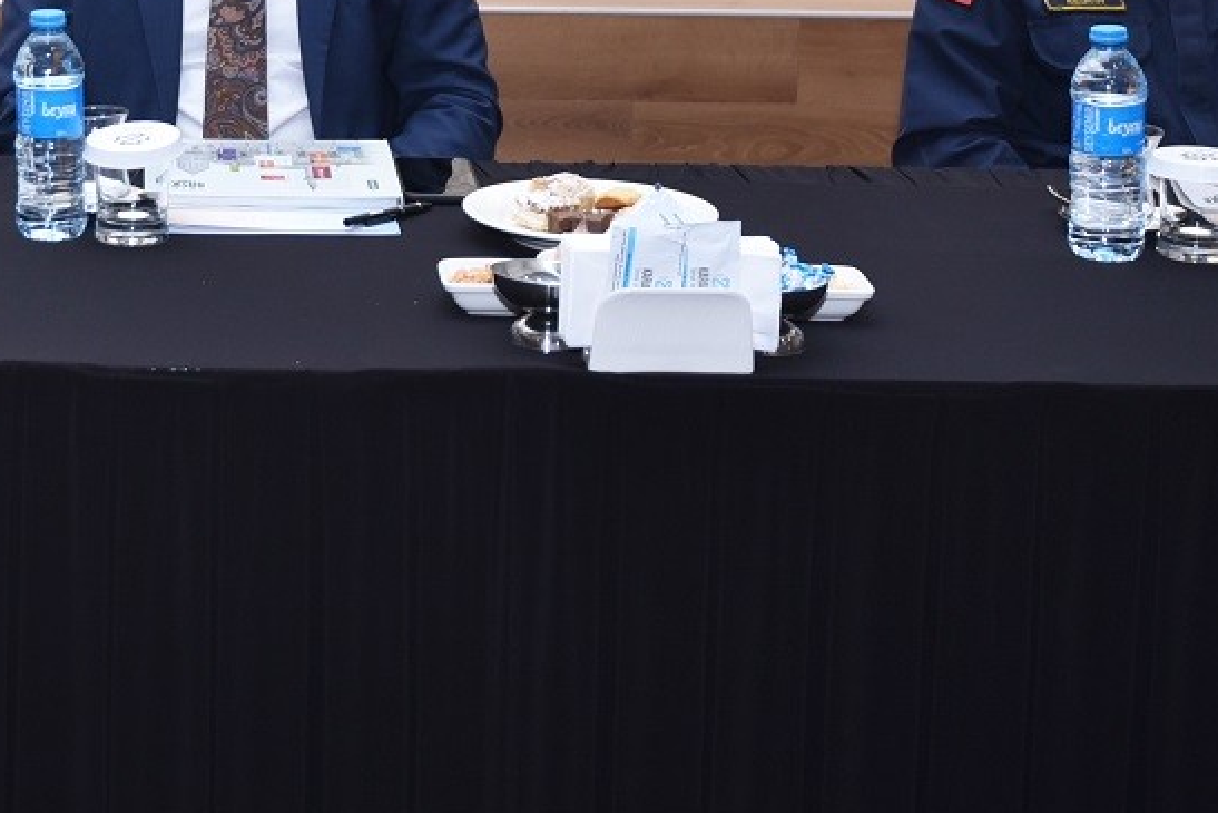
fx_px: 3249
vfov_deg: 13.9
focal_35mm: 96
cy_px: -95
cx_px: 0
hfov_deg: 20.6
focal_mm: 35
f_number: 4
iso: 250
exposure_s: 1/125
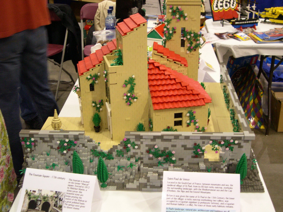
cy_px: 106
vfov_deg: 30.9
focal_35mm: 47
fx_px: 384
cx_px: 142
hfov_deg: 40.4
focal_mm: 10.1
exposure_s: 1/18.4
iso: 400
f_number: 3.1
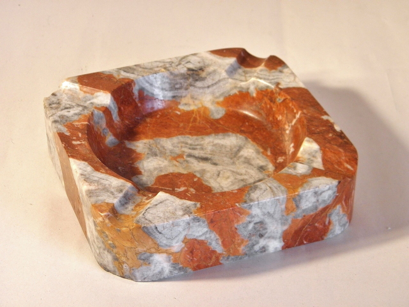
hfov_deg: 22.0
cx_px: 204
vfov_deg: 16.6
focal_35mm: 89
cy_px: 154
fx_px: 1052
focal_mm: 16
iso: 200
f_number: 4.5
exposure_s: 1/40
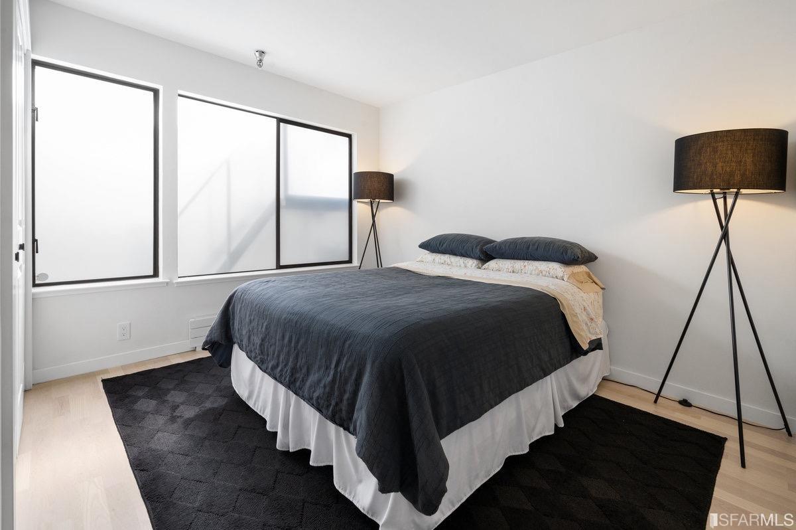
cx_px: 398
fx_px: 342
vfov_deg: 75.4
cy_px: 265
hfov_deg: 98.6
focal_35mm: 16
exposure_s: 1/25
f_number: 9
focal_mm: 15.5
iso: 400
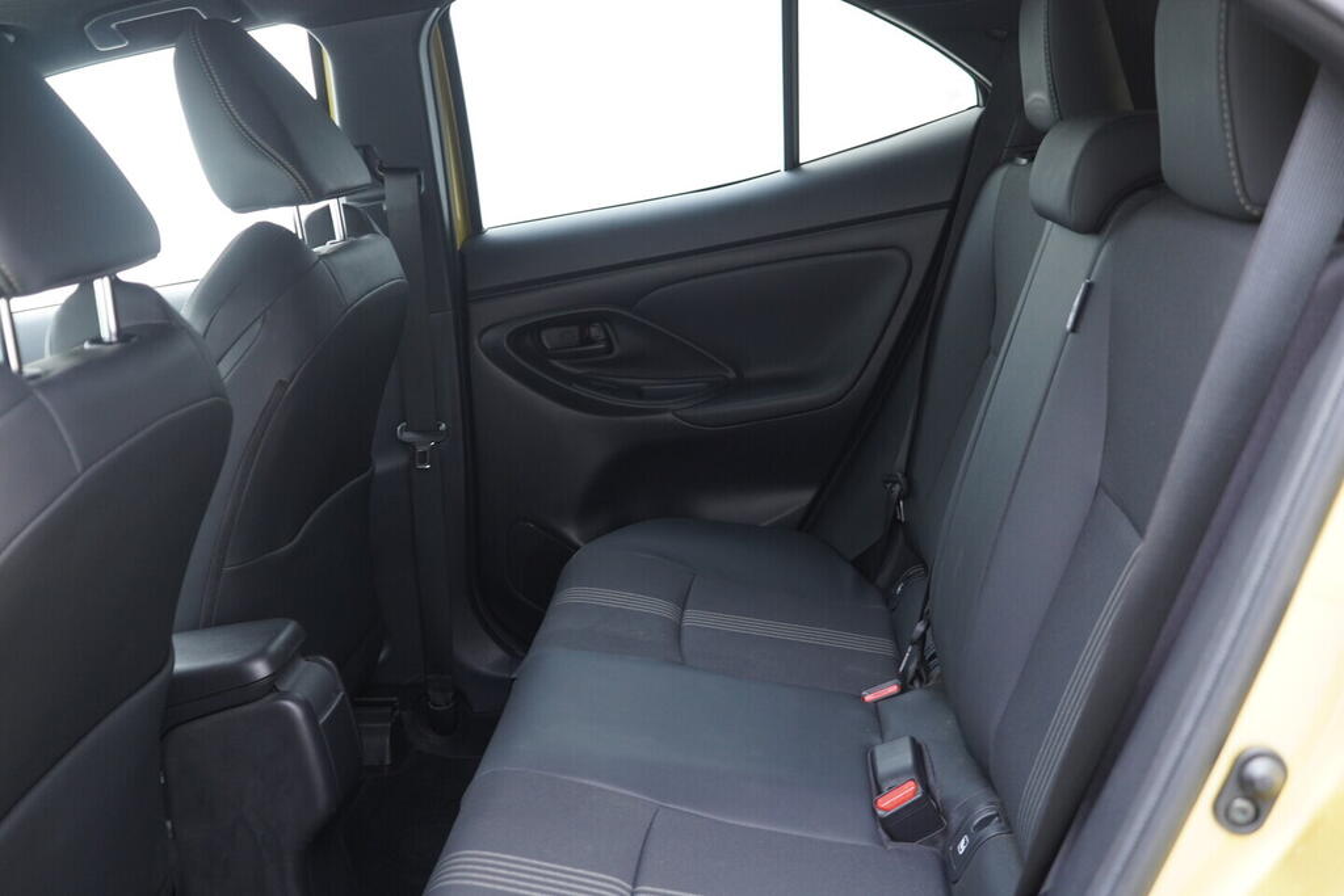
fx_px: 1344
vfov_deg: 36.9
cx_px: 672
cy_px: 448
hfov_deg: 53.1
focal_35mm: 36
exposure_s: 1/40
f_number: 2.8
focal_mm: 24
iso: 640
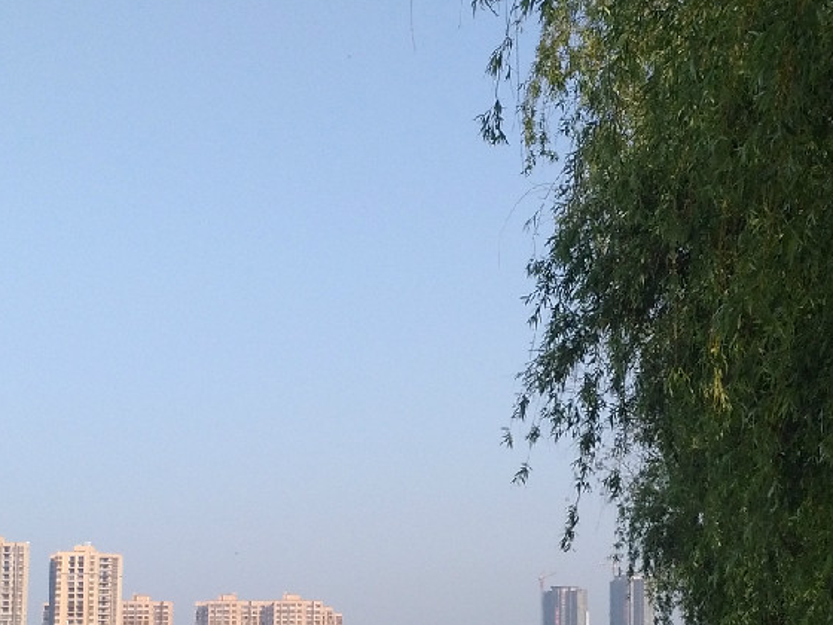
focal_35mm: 80
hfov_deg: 24.3
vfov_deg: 18.3
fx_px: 1925
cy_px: 490
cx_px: 533
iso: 100
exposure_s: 1/828
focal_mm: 2.96
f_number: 2
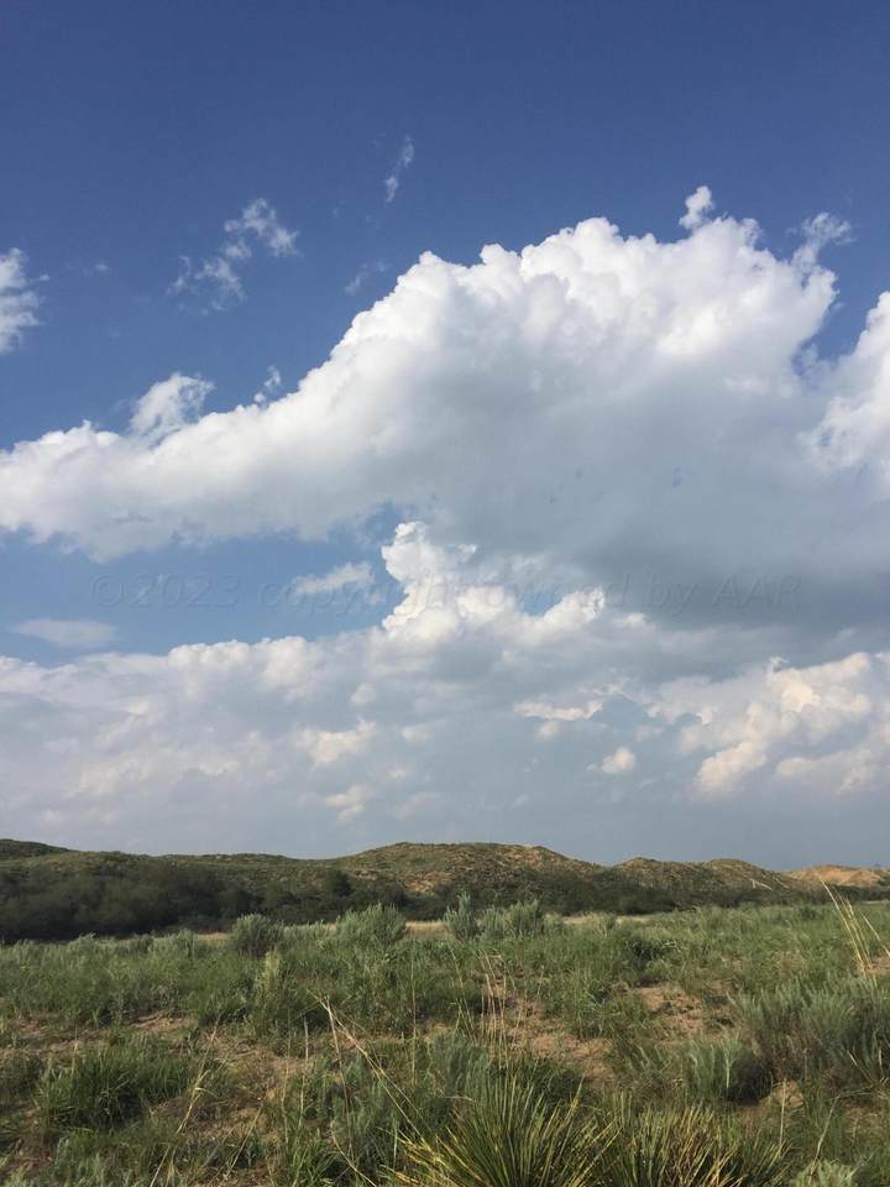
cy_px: 594
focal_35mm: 29
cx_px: 445
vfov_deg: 61.7
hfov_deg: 48.2
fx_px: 994
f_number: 2.2
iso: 32
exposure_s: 1/3597
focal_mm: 4.15
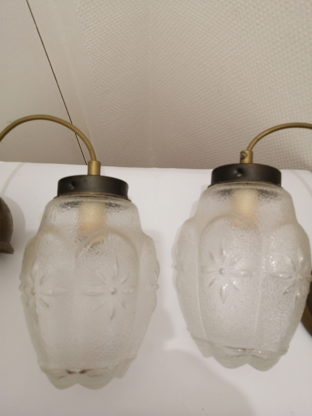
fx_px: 312
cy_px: 208
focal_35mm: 26
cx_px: 156
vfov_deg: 67.3
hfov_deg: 53.1
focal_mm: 3.96
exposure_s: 1/33.3
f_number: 1.8
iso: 320
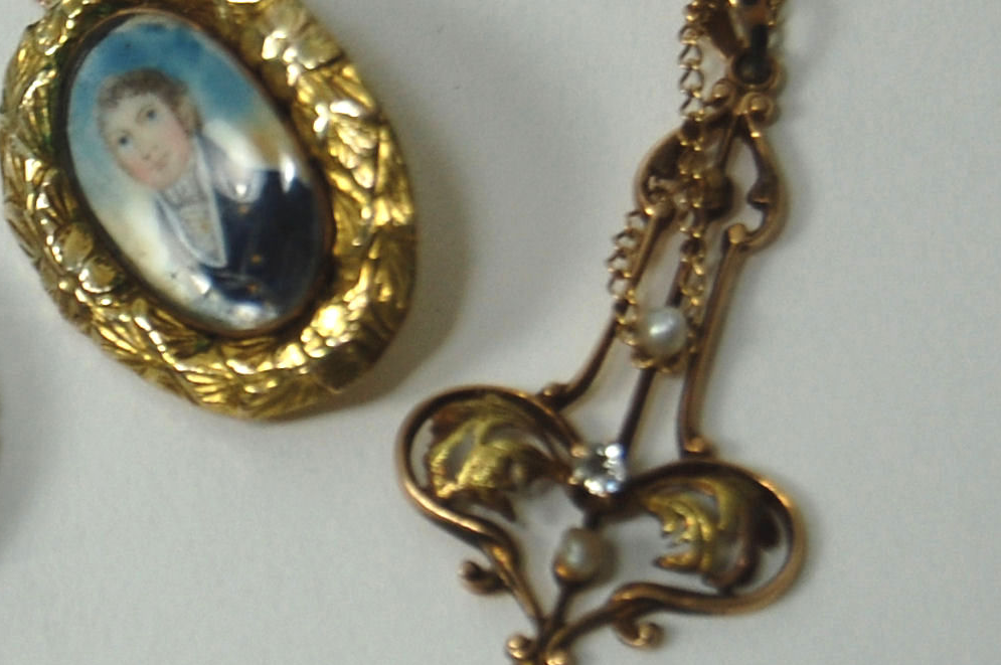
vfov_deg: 5.5
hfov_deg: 8.2
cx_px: 52
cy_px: 137
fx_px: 6930
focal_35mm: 250
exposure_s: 1/125
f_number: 5.6
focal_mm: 55
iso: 220
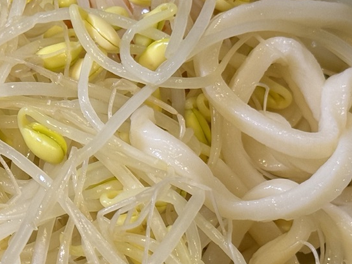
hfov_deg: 14.8
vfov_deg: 11.2
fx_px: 1343
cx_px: 67
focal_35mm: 132
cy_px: 171
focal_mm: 6.76
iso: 80
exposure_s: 1/50
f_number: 1.78
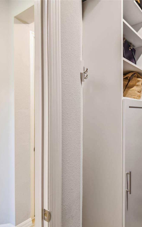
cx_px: 135
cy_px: 114
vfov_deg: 77.1
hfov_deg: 46.4
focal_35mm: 23
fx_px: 142
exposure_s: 1/2.5
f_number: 7.1
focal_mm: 10
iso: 100
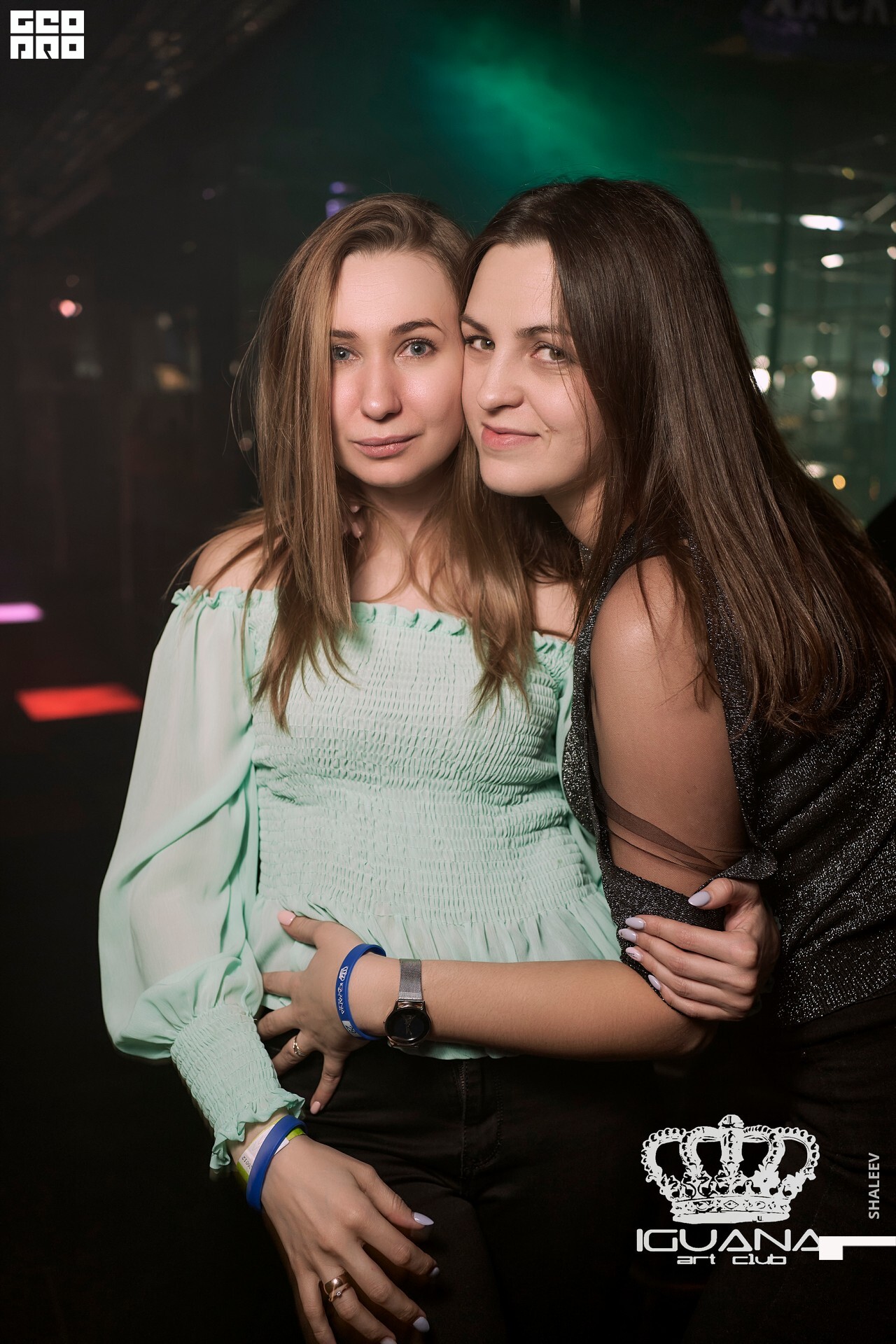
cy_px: 672
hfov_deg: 37.9
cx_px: 448
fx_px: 1307
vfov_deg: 54.4
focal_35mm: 35
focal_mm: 35
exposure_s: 1/30
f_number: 3.2
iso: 400
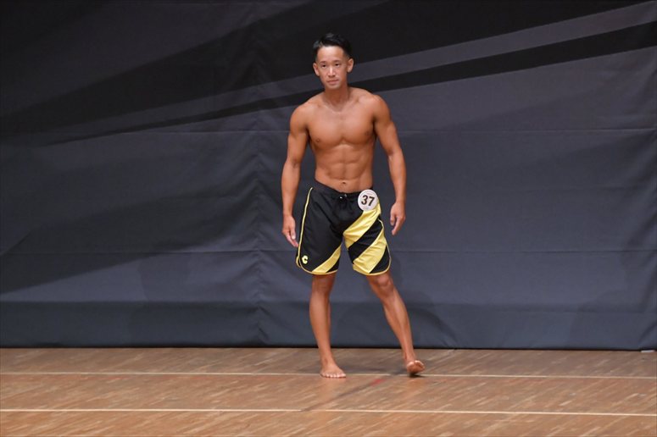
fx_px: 5746
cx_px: 328
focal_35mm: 315
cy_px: 218
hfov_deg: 6.5
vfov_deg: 4.4
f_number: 5.6
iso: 6400
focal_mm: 210
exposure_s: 1/400
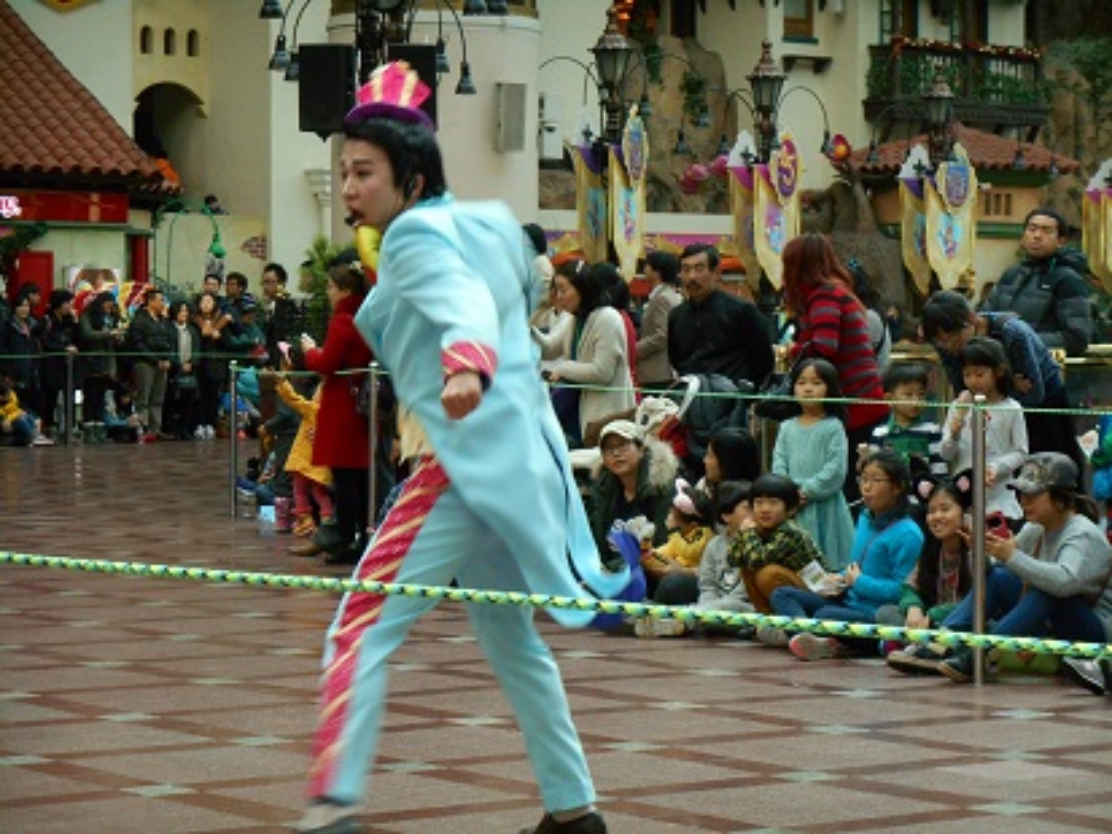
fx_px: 3374
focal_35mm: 105
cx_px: 556
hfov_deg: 18.7
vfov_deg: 14.1
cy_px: 417
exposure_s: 1/60
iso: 360
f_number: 5.1
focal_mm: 18.8
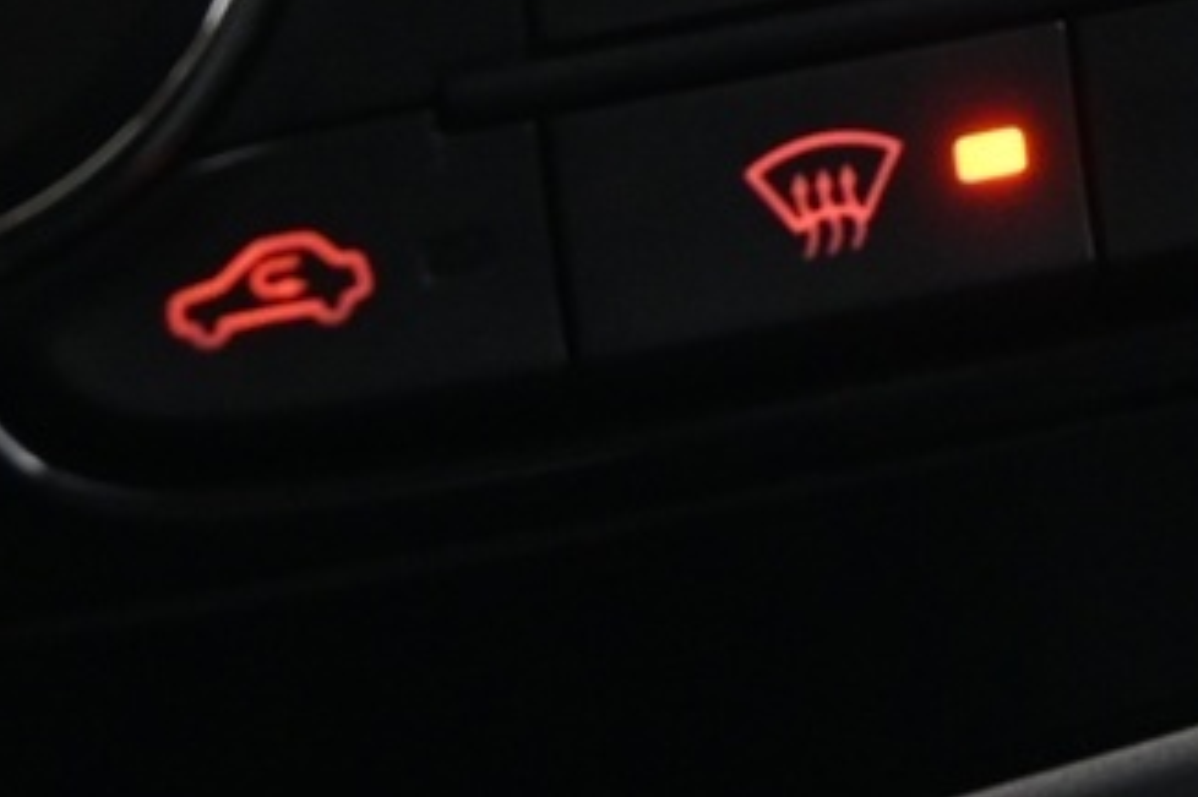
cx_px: 1584
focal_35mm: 209
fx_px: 6951
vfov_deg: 6.4
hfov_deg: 9.7
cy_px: -566
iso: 1600
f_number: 4.5
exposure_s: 1/8
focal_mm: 28
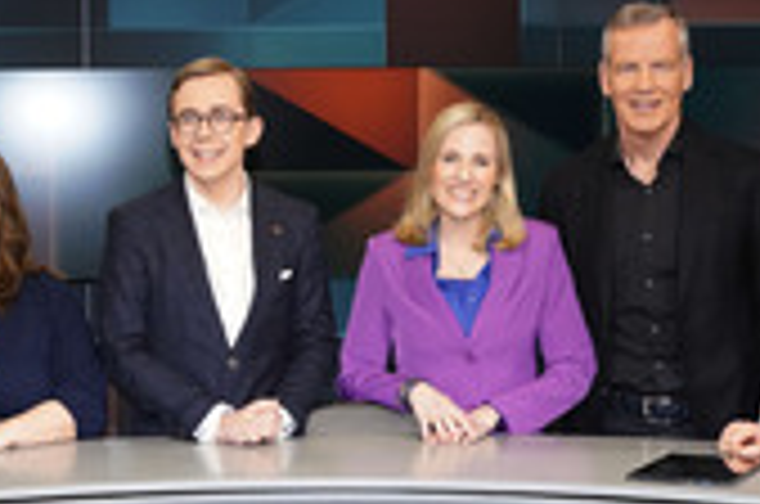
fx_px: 1917
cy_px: 364
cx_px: 119
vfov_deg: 14.9
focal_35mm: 91
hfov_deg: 22.0
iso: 2000
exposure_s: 1/160
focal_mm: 34
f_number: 5
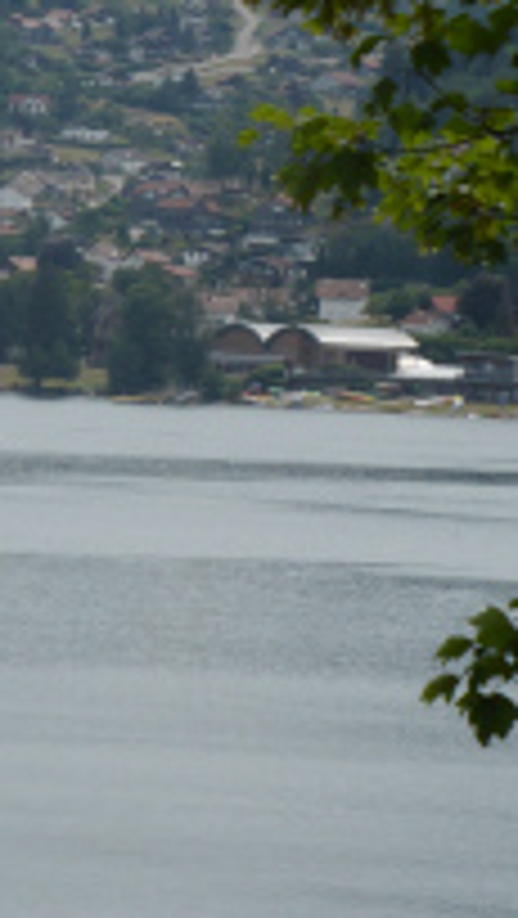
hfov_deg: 3.4
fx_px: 8703
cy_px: 369
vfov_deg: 6.0
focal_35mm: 357
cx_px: 115
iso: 100
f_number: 5.4
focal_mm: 21.8
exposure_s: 1/640
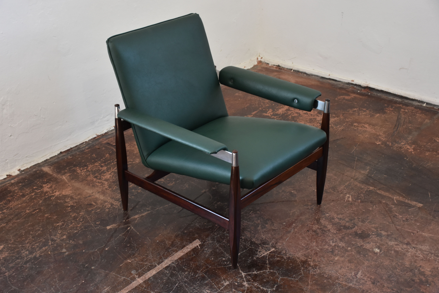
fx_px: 640
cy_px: 146
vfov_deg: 25.8
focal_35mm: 52
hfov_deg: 37.8
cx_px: 220
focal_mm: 35
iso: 800
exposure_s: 1/80
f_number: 4.5
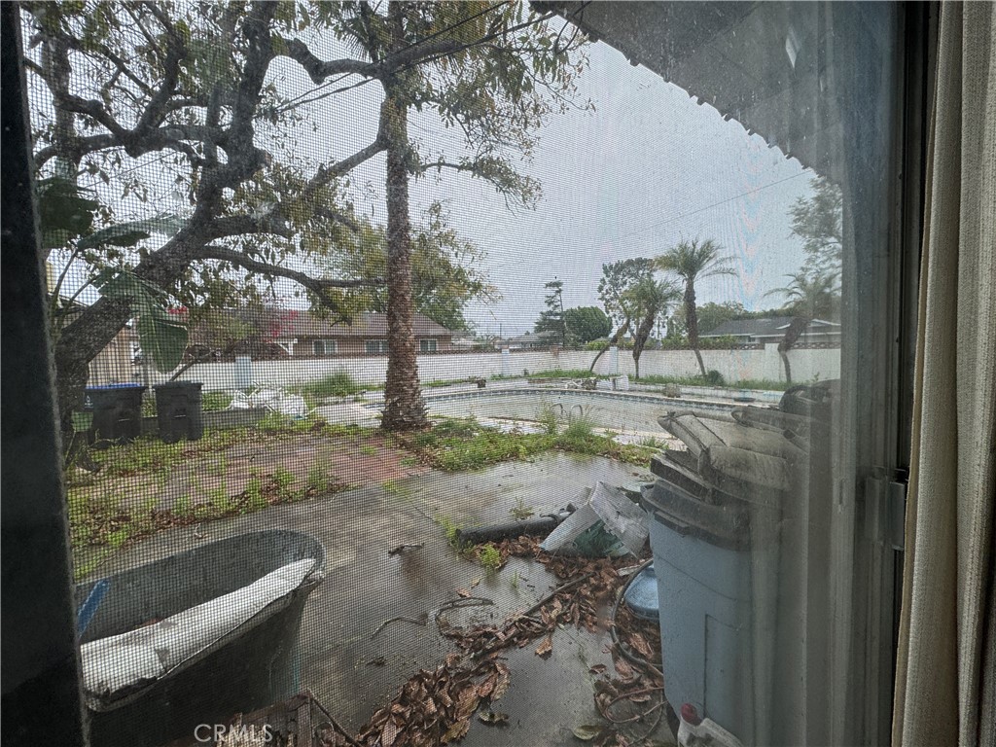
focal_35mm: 14
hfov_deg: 102.1
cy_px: 374
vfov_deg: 85.7
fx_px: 403
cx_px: 498
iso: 40
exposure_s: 1/700
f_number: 2.2
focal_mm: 2.22
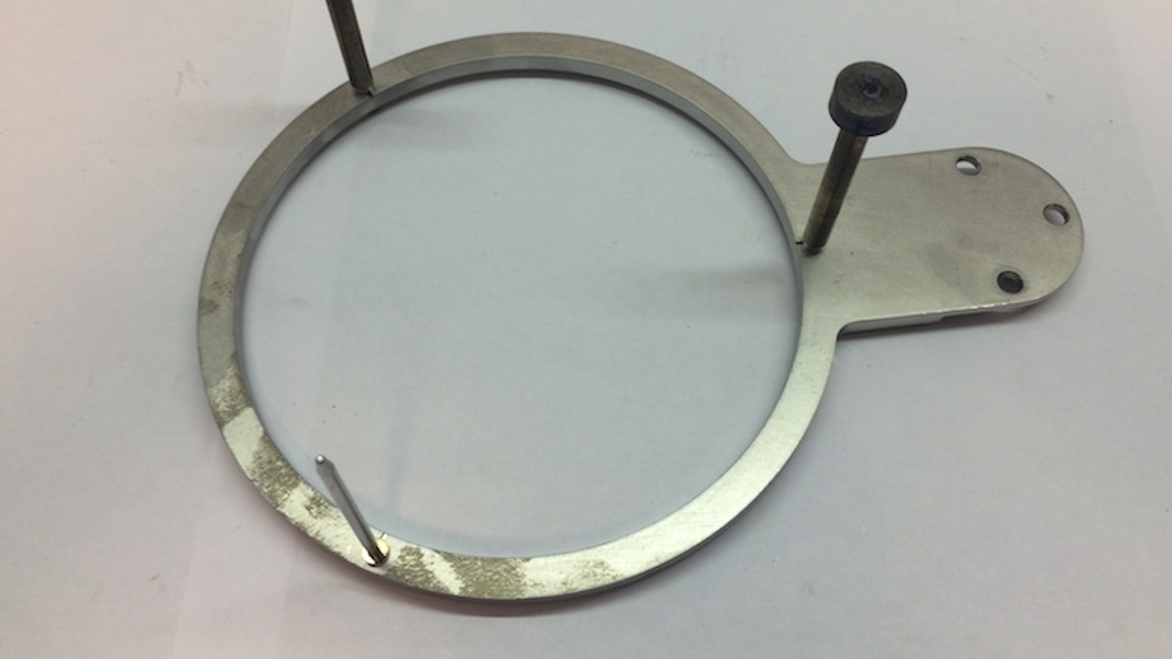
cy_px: 297
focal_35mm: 32
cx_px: 588
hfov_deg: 61.0
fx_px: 995
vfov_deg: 36.7
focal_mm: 4.15
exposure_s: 1/50
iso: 50
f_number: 2.2
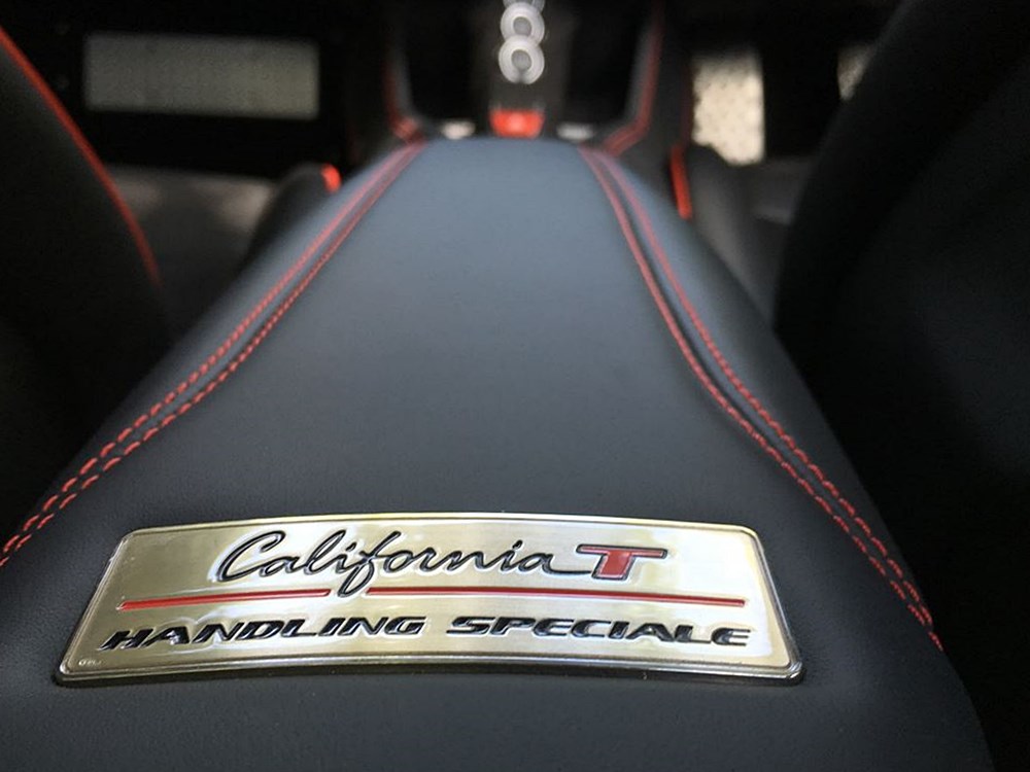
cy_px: 386
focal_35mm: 29
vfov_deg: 48.2
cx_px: 515
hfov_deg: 61.7
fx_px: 863
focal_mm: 4.15
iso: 32
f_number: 2.2
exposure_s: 1/50
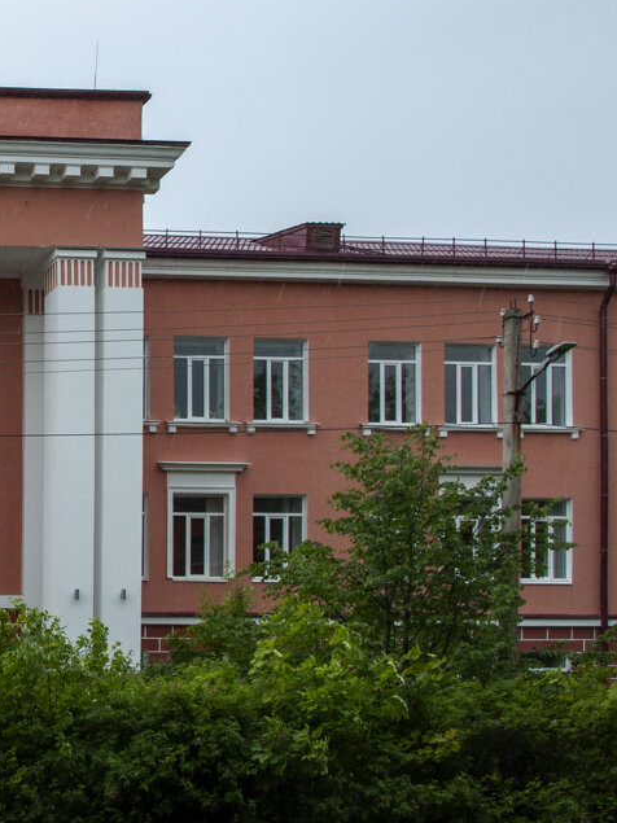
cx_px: -118
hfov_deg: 26.5
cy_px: 397
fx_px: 1165
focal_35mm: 49
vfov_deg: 38.9
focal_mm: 18
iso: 640
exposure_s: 1/320
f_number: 9
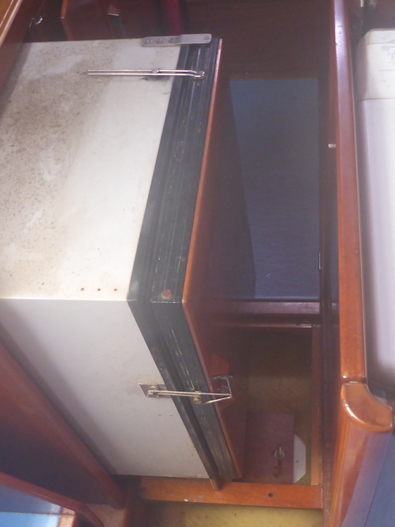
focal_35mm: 40
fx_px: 609
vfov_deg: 46.8
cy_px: 246
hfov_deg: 35.8
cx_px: 245
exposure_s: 1/30
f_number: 3.3
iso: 400
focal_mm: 4.9
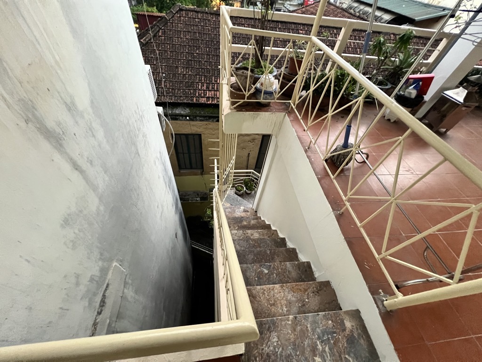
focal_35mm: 13
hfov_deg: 106.2
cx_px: 241
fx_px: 181
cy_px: 181
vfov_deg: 89.9
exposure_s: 1/60
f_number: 1.8
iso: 800
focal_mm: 1.57
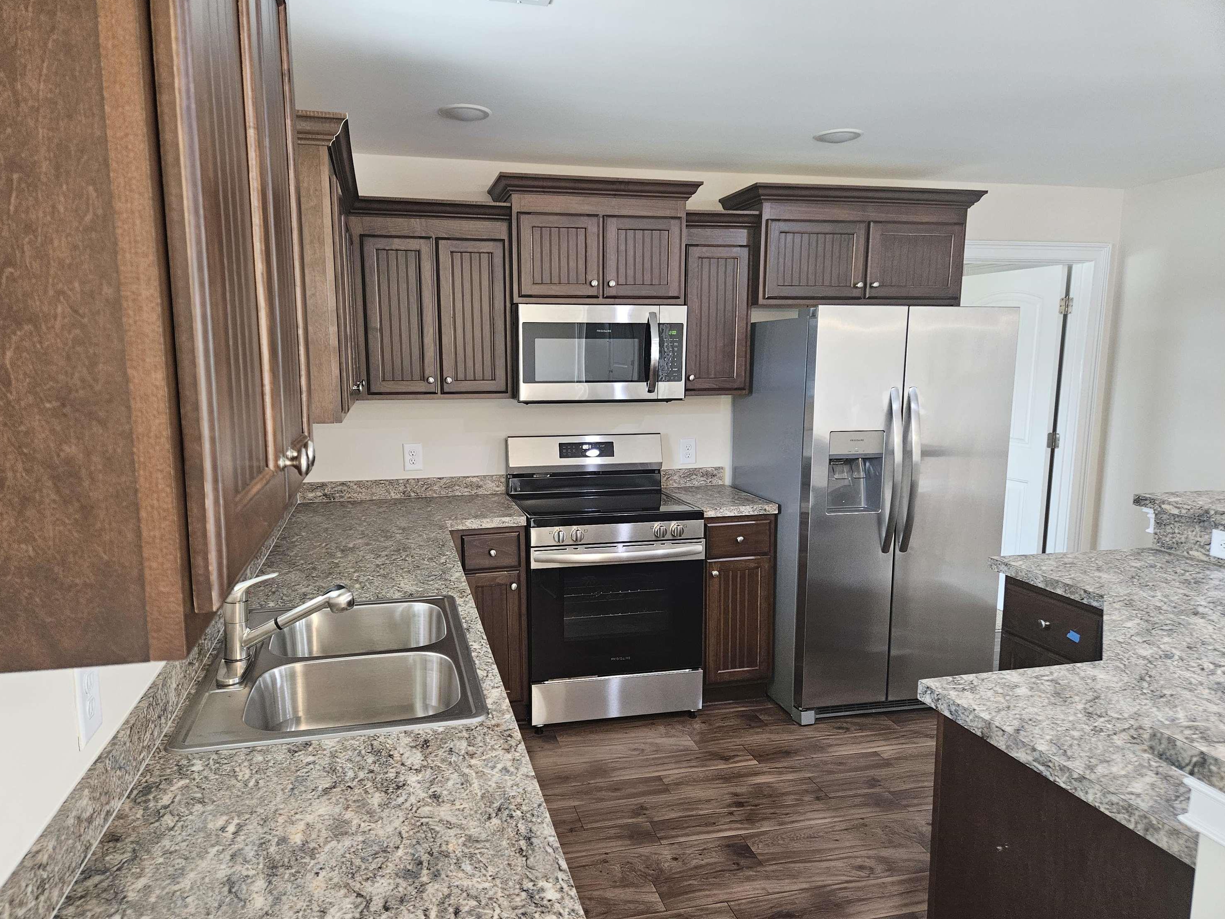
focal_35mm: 24
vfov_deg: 56.8
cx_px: 588
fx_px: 849
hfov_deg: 71.6
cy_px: 467
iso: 500
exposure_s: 1/120
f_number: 1.8
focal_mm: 5.4
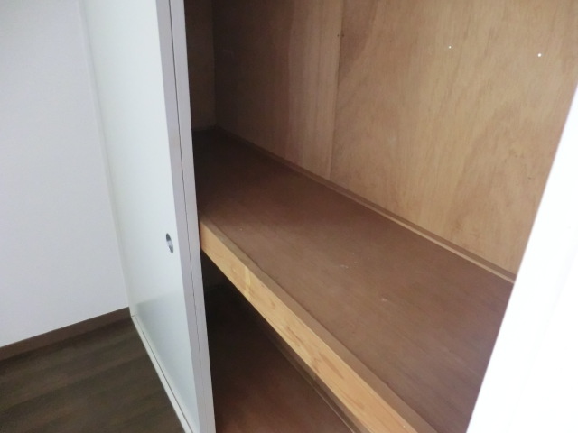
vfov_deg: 56.8
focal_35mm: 24
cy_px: 216
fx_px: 401
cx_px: 289
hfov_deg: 71.6
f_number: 3.2
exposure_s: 1/25
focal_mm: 4.3
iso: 800
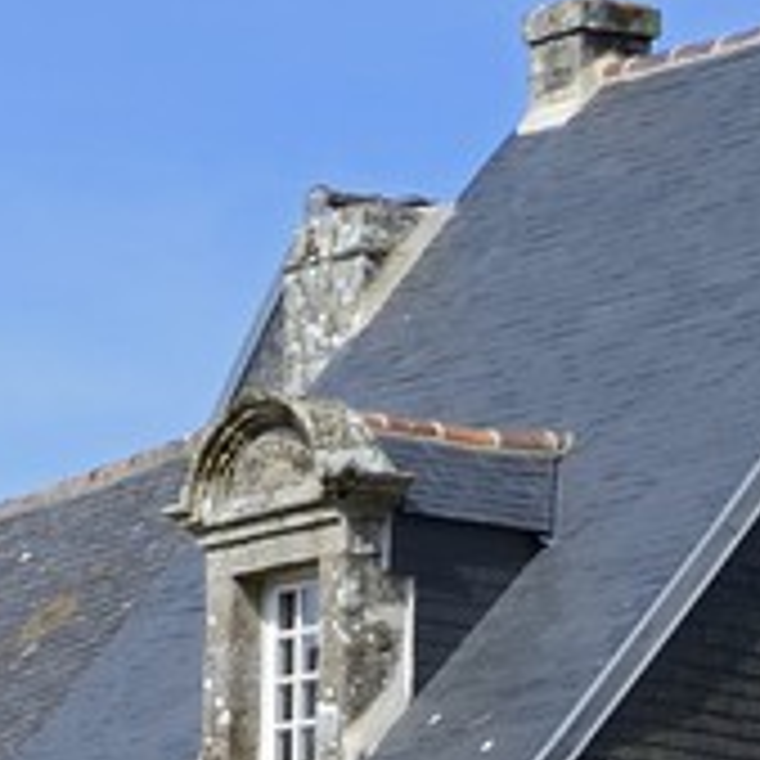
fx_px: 6409
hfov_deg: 5.8
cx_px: -2244
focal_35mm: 258
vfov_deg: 6.6
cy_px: 1381
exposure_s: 1/250
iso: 200
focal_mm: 32
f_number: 10
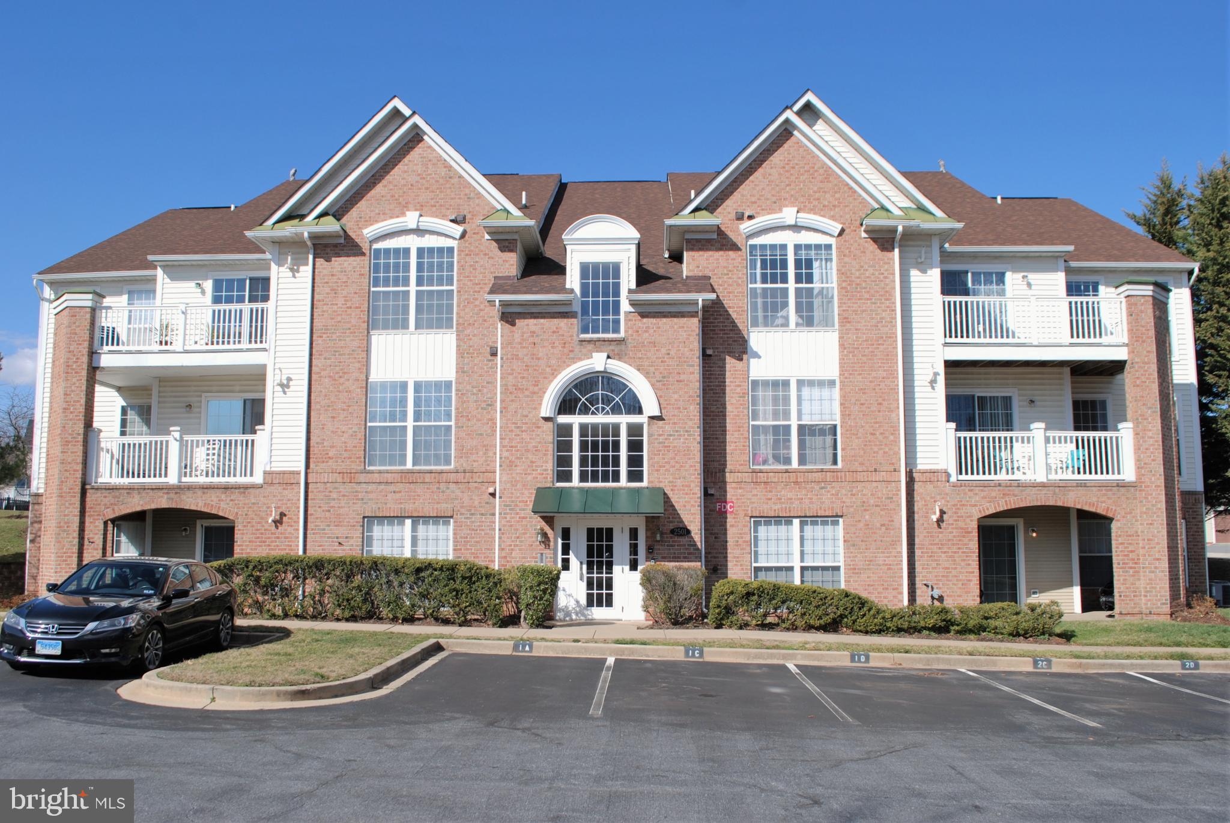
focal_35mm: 27
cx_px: 615
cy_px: 412
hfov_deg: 67.3
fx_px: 924
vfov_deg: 48.1
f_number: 8
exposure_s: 1/250
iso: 100
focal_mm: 18
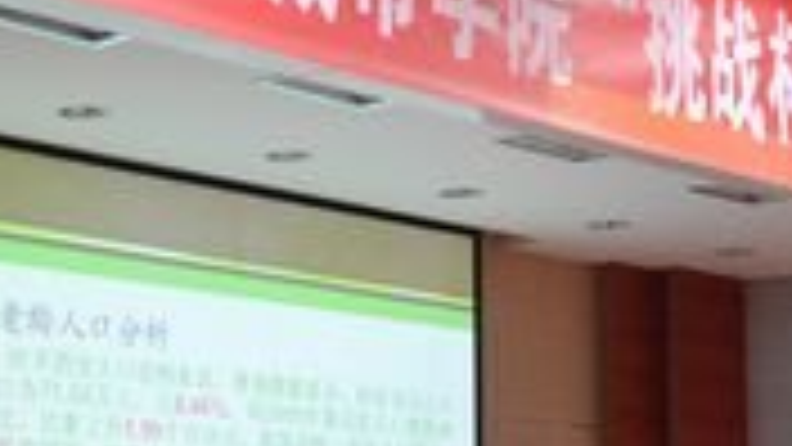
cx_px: 220
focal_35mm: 107
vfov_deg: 11.2
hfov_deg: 19.9
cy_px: 444
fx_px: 2247
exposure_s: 1/50
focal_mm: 24
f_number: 4
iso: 2000
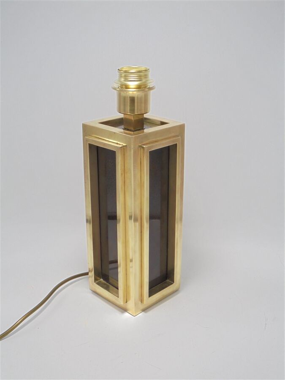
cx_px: 142
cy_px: 190
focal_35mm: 43
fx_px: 472
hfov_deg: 33.6
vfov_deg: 43.9
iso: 100
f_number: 4.5
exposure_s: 1/50
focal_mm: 7.8
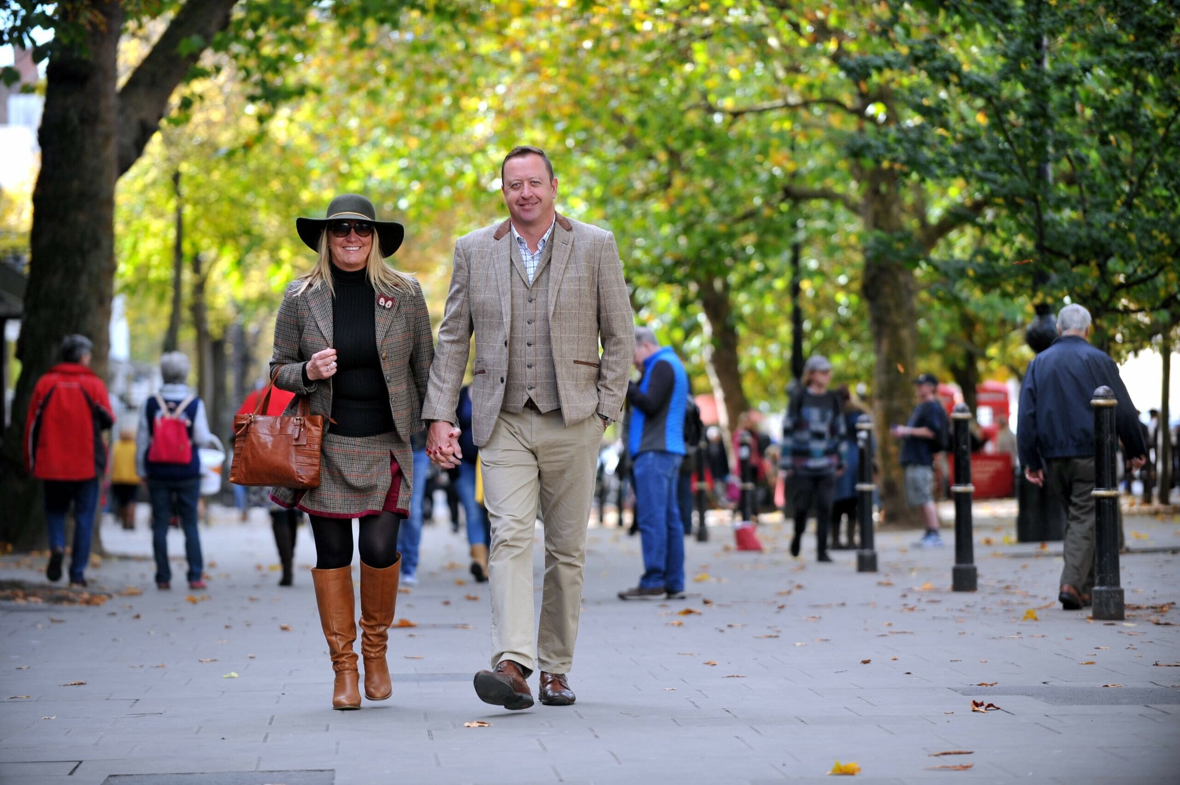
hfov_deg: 16.4
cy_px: 392
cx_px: 590
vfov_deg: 11.0
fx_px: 4094
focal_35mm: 125
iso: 320
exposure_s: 1/400
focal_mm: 125
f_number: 3.5
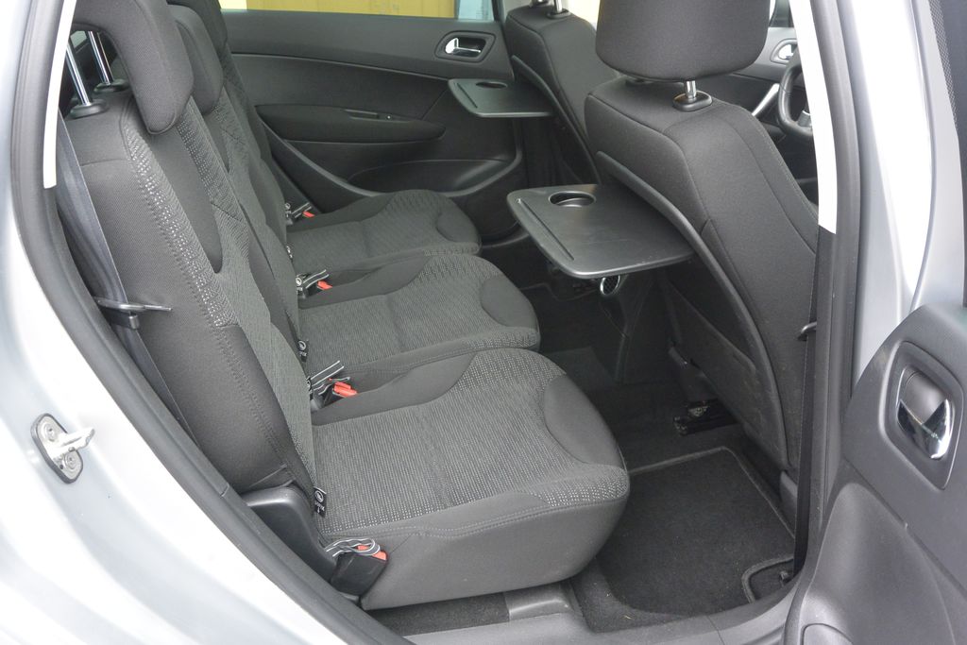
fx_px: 779
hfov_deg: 63.7
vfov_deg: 45.0
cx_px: 484
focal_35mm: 29
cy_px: 322
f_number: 3.5
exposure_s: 1/125
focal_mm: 11
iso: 280
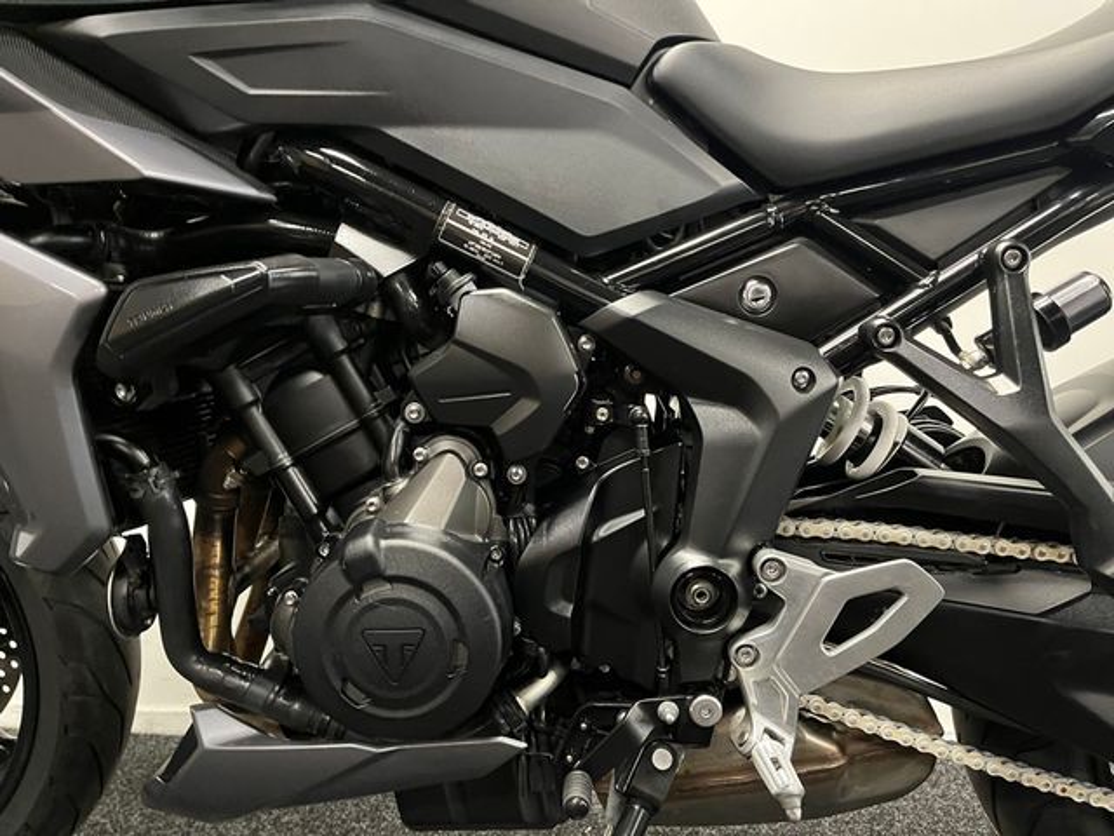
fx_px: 837
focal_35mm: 26
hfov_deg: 67.3
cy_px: 418
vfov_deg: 53.1
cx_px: 557
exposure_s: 1/25
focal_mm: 5.1
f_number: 1.6
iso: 500
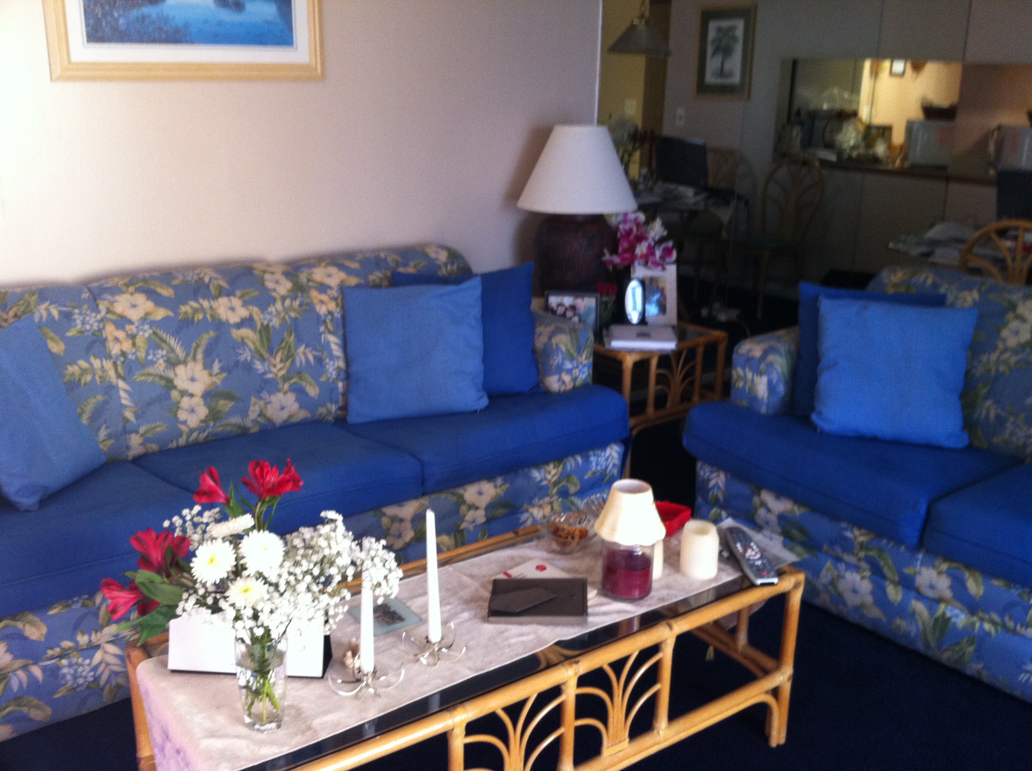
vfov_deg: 40.6
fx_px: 1042
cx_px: 516
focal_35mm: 35
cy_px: 386
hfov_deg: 52.7
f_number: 2.8
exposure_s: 1/15
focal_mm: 3.85
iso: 160
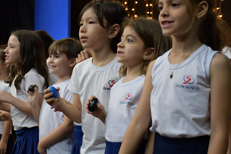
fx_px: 513
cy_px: 78
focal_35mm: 80
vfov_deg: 17.1
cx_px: 79
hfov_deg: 25.2
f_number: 4.5
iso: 3200
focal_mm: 40
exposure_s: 1/60
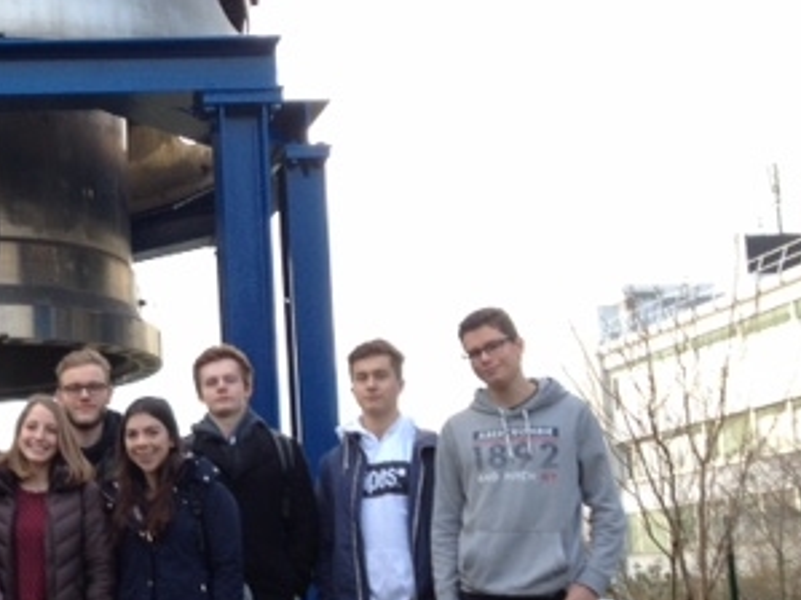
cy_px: 404
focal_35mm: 75
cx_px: 0
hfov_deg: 24.8
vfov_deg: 19.6
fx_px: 1735
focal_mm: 4.28
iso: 50
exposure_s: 1/120
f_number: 2.4
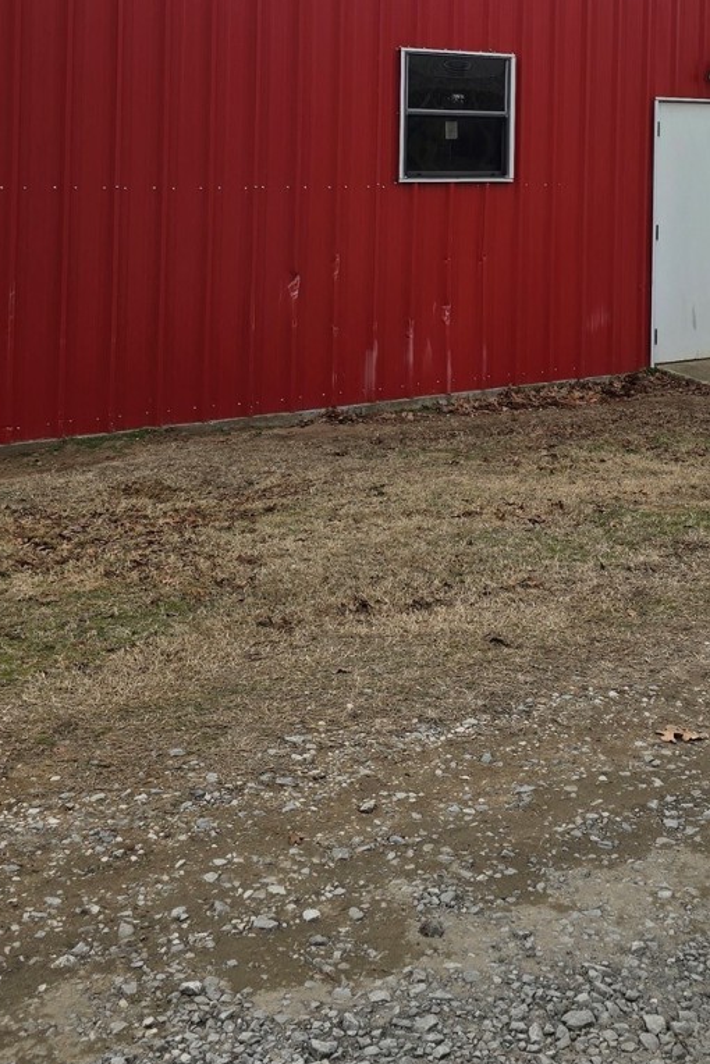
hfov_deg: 27.6
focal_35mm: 48
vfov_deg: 38.3
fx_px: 1420
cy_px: 104
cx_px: 557
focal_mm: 6.3
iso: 12
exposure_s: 1/553
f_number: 1.7
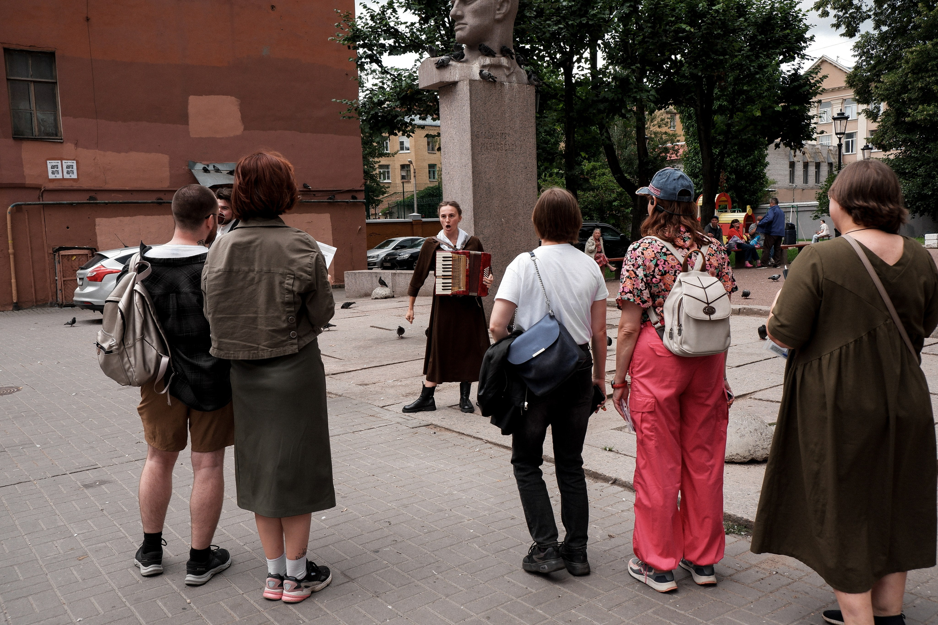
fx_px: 756
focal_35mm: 29
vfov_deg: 45.0
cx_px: 469
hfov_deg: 63.7
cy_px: 312
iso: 200
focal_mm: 19.6
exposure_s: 1/320
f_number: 4.5
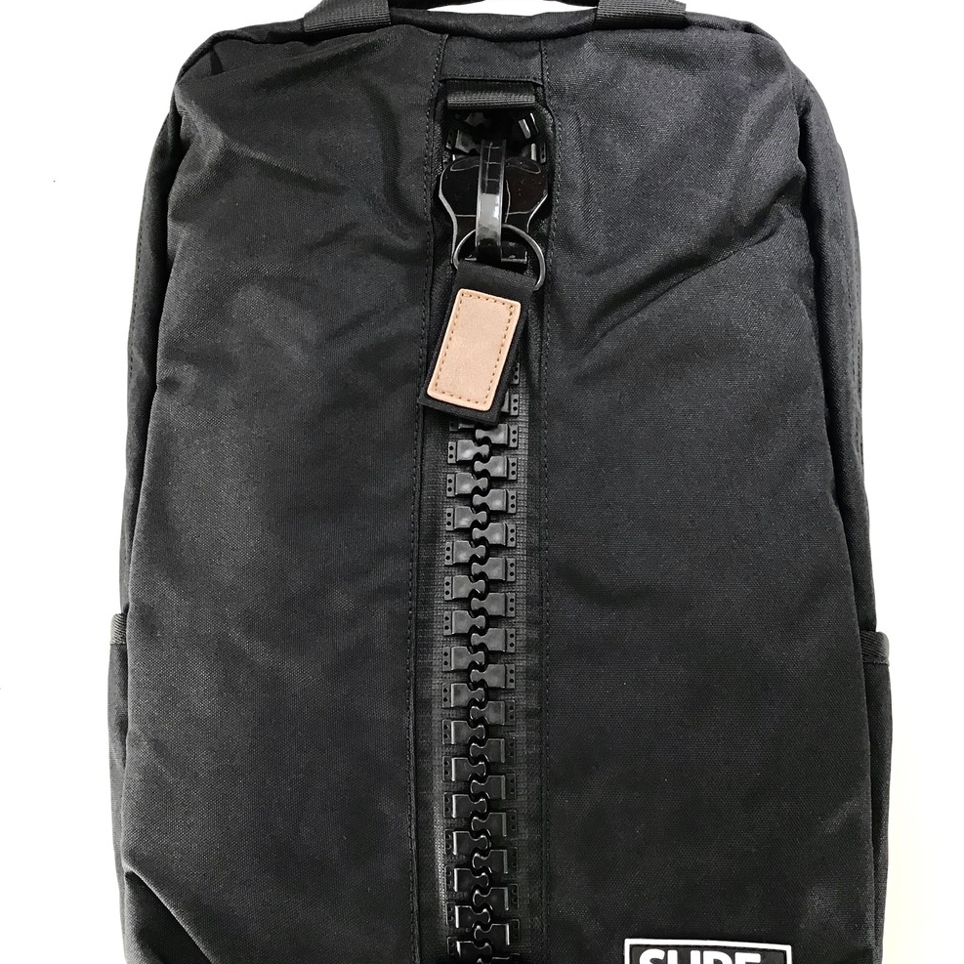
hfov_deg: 44.9
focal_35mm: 37
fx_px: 1166
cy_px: 560
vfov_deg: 44.8
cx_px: 477
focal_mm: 3.3
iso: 80
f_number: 2.4
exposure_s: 1/33
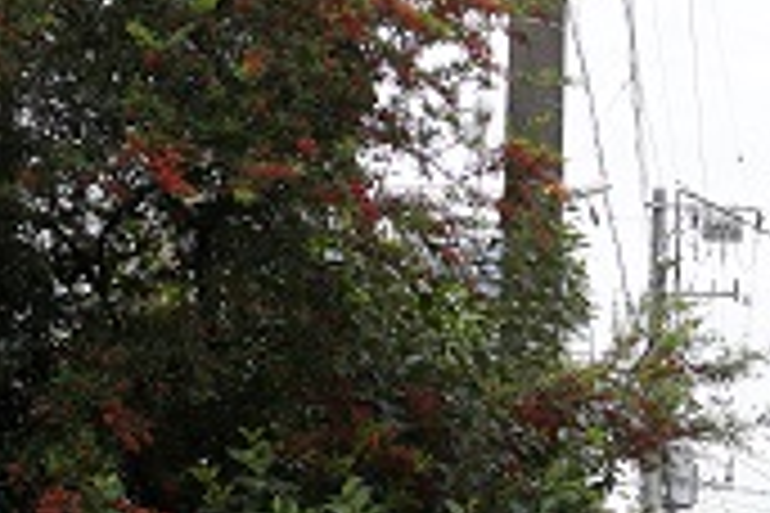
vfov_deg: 9.2
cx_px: 1153
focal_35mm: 140
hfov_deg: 13.8
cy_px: 1008
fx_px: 2994
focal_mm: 16
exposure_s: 1/250
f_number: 5.6
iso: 200
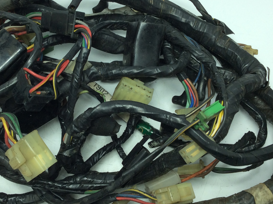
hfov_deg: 37.3
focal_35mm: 51
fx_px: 402
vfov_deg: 28.5
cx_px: 101
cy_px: 90
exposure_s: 1/231
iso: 32
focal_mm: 3.3
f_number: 2.4
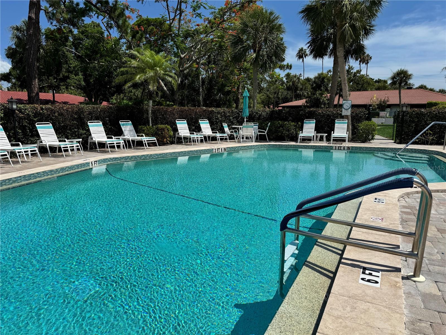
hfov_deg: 71.6
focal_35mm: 24
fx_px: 309
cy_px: 168
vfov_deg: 56.8
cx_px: 223
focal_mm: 6.76
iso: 80
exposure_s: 1/10417
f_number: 1.78
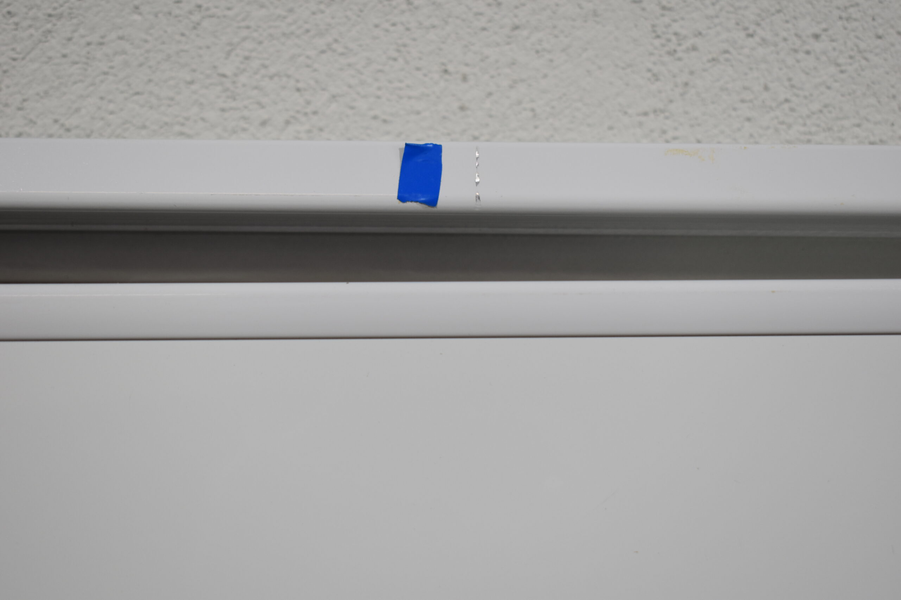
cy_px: 300
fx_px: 1727
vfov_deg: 19.7
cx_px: 450
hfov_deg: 29.2
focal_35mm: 69
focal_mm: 46
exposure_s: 1/125
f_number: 5.6
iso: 250
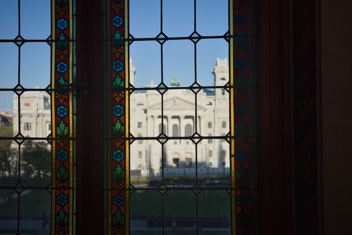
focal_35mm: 40
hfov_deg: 48.5
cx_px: 176
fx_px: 391
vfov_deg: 33.4
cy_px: 118
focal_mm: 26
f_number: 4
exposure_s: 1/800
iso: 100
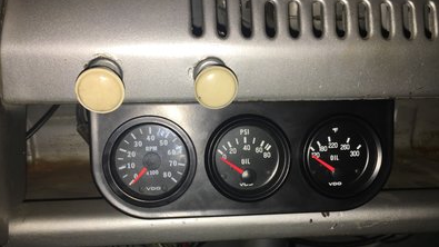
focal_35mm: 32
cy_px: 154
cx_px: 221
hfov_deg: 61.0
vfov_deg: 36.5
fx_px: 372
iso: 25
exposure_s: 1/71
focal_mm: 4.15
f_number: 2.2
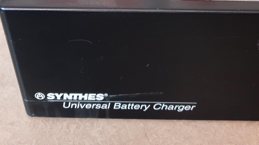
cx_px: 135
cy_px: 9
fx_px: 309
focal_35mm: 45
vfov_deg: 25.5
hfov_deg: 45.5
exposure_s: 1/50
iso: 320
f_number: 1.5
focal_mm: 4.3
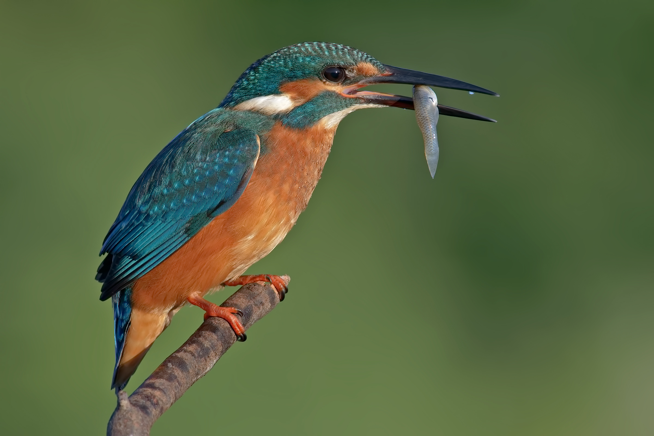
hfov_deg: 3.3
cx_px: 327
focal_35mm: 630
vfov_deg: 2.2
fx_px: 11444
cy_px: 218
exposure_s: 1/500
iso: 400
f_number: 8
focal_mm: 420
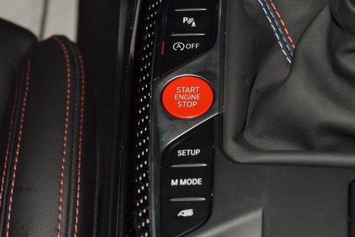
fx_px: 1273
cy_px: 118
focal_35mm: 129
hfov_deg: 15.9
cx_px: 185
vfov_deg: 10.6
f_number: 8
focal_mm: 70
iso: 100
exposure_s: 1/125
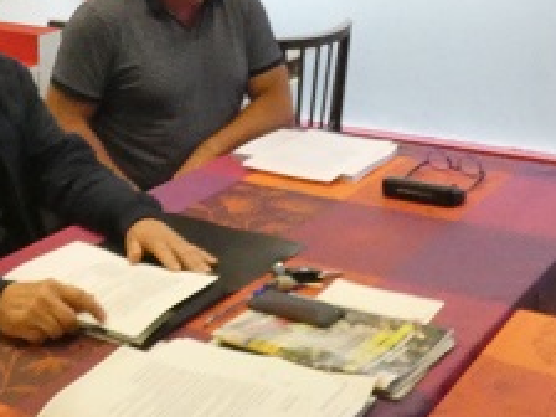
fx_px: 1076
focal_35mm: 67
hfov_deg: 28.8
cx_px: 186
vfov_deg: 20.3
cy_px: -109
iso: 800
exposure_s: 1/60
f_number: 4.5
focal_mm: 3.6
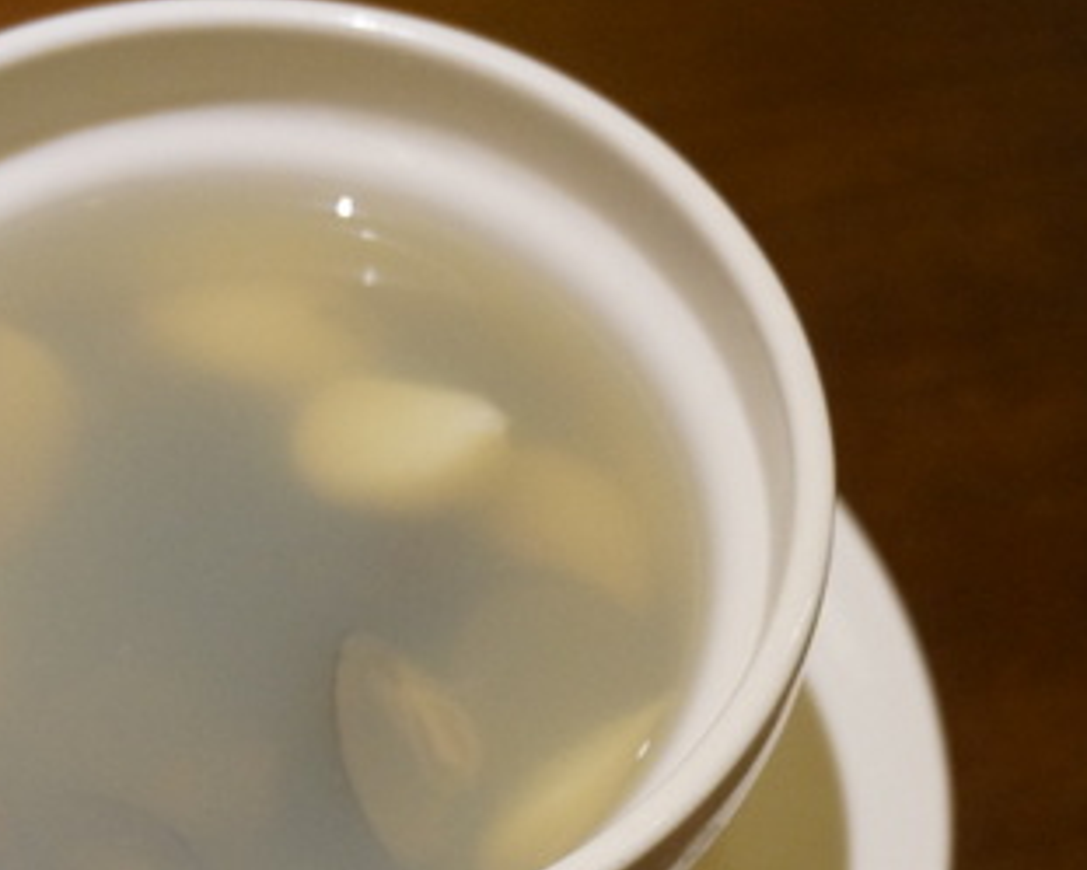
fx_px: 2607
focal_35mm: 81
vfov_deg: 18.7
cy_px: 722
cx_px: 398
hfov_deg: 23.5
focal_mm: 28
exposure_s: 1/60
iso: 2500
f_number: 4.5
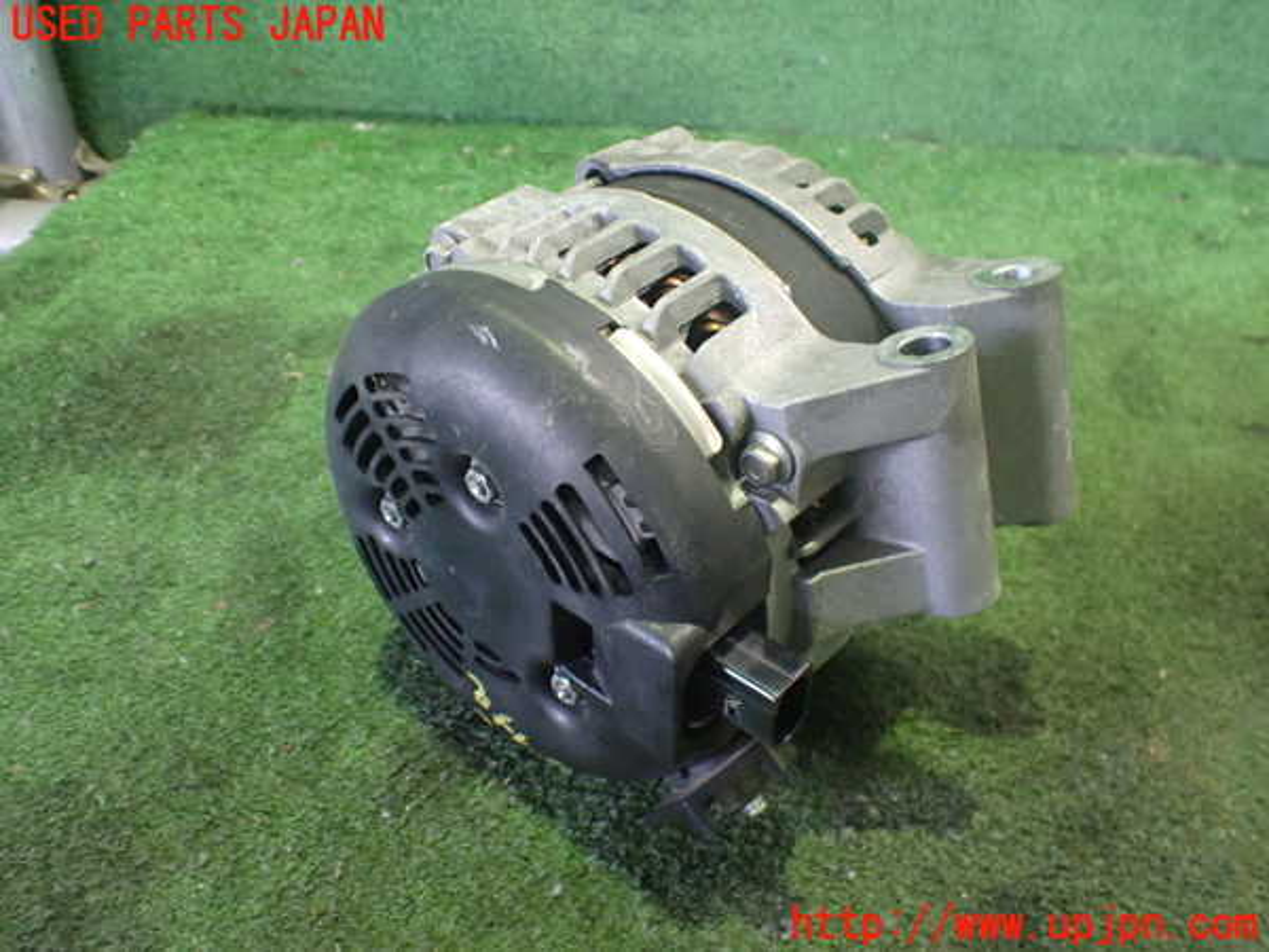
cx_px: 634
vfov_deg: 46.8
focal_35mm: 30
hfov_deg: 60.0
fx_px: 1100
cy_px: 476
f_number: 2.3
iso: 1000
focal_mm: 5.4
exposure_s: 1/30
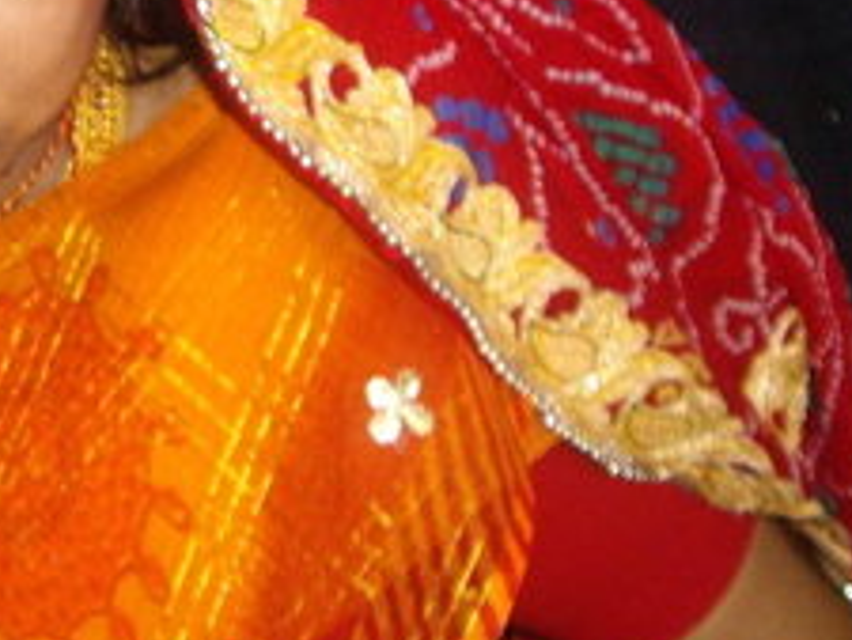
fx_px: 2660
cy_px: 61
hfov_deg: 17.2
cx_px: -242
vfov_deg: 13.6
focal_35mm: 108
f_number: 2.7
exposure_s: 1/40
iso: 200
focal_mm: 6.2
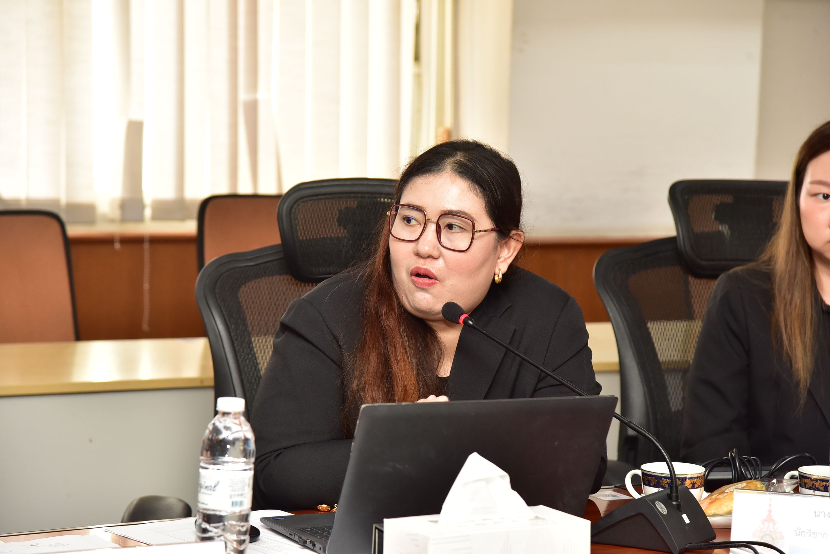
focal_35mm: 120
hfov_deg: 17.1
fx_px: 2767
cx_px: 415
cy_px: 277
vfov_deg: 11.4
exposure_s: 1/125
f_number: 5.6
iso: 1600
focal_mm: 120
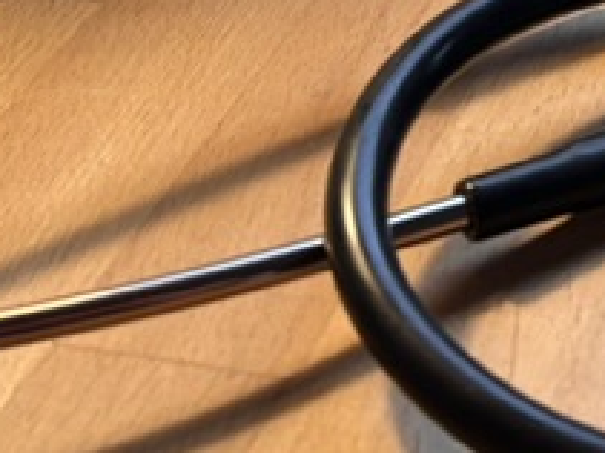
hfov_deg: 15.1
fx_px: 2201
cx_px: 740
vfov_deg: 10.8
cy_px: -419
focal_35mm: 126
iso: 50
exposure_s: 1/100
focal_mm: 5.7
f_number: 1.5
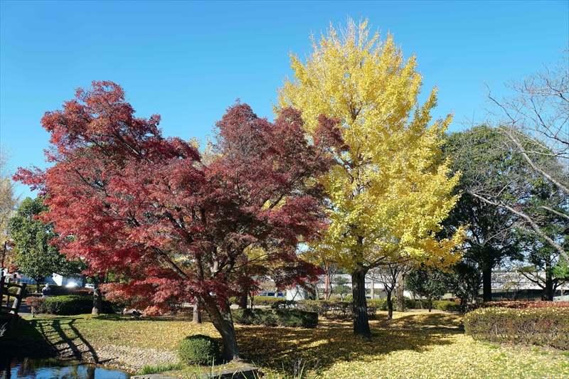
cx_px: 284
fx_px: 427
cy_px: 190
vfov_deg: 47.9
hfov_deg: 67.4
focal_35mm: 27
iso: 100
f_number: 8
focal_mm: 18
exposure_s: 1/160
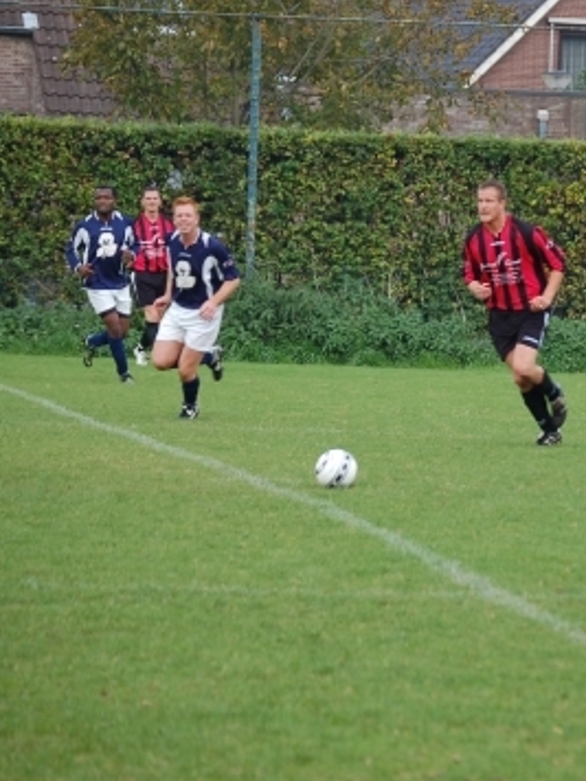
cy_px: 362
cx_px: 474
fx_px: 5485
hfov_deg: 6.1
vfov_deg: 8.1
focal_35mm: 243
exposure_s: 1/640
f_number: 4.8
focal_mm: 100
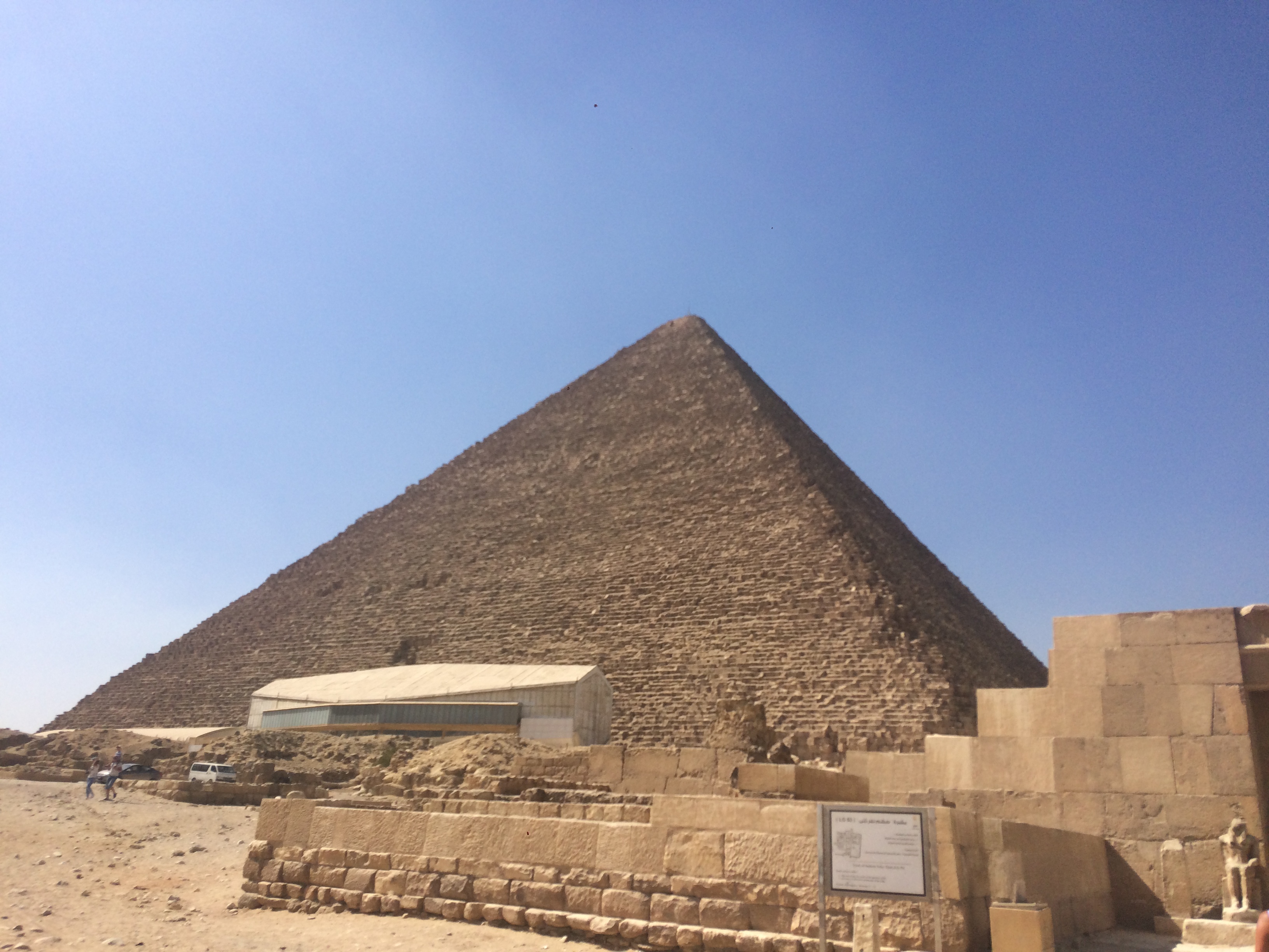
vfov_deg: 48.2
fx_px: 1063
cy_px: 476
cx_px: 634
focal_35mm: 29
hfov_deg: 61.7
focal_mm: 4.15
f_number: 2.2
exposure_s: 1/3731
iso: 32
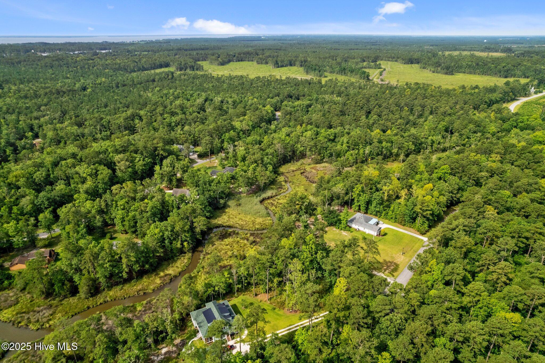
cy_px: 182
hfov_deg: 78.6
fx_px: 333
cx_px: 272
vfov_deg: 57.2
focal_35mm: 22
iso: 100
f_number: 2.8
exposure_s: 1/640
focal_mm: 8.38
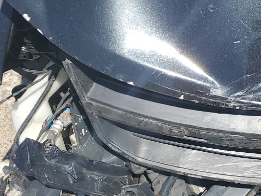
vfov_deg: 17.7
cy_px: -25
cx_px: 328
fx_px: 603
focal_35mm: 80
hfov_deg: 22.2
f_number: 1.5
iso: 50
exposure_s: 1/2500
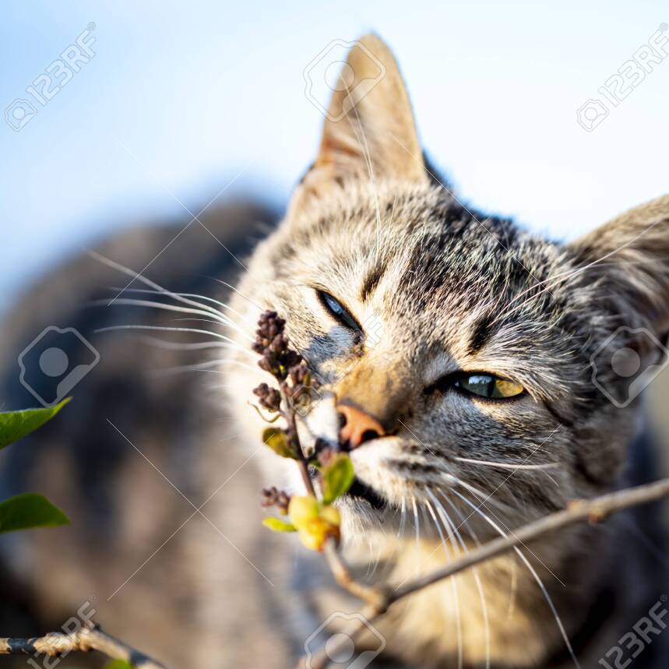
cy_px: 335
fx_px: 2952
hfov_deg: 12.9
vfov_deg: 12.9
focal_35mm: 135
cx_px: 481
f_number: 3.3
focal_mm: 105
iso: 160
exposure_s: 1/200
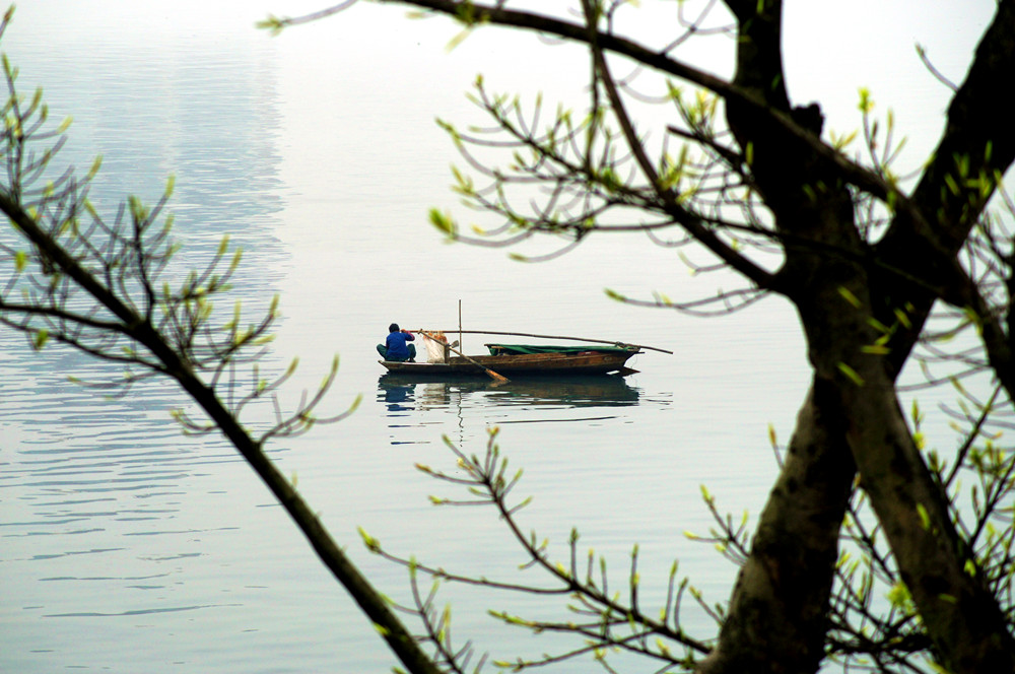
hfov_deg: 12.5
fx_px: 4646
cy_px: 337
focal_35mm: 165
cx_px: 508
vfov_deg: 8.3
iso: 100
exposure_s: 1/250
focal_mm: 110
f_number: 5.6
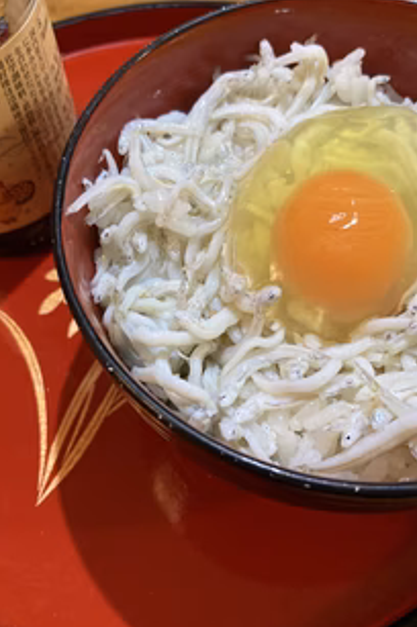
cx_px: 217
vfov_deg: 50.6
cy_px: 278
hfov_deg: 35.0
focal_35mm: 38
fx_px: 662
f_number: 1.8
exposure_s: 1/60
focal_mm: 3.99
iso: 250
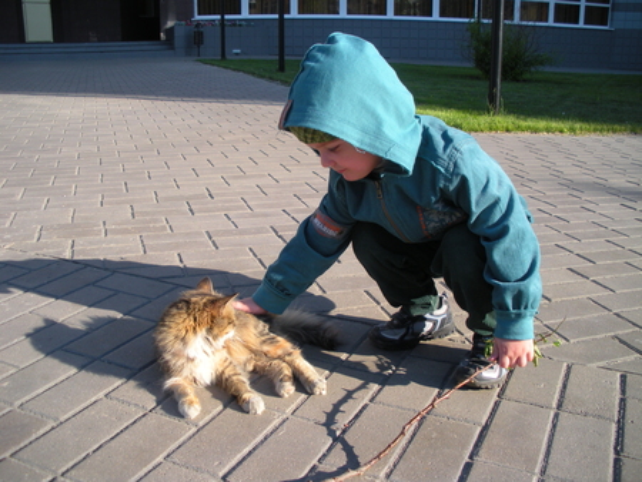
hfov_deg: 51.3
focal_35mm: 36
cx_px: 321
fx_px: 668
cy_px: 241
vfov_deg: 39.7
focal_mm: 6.3
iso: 64
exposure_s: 1/283
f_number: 3.5
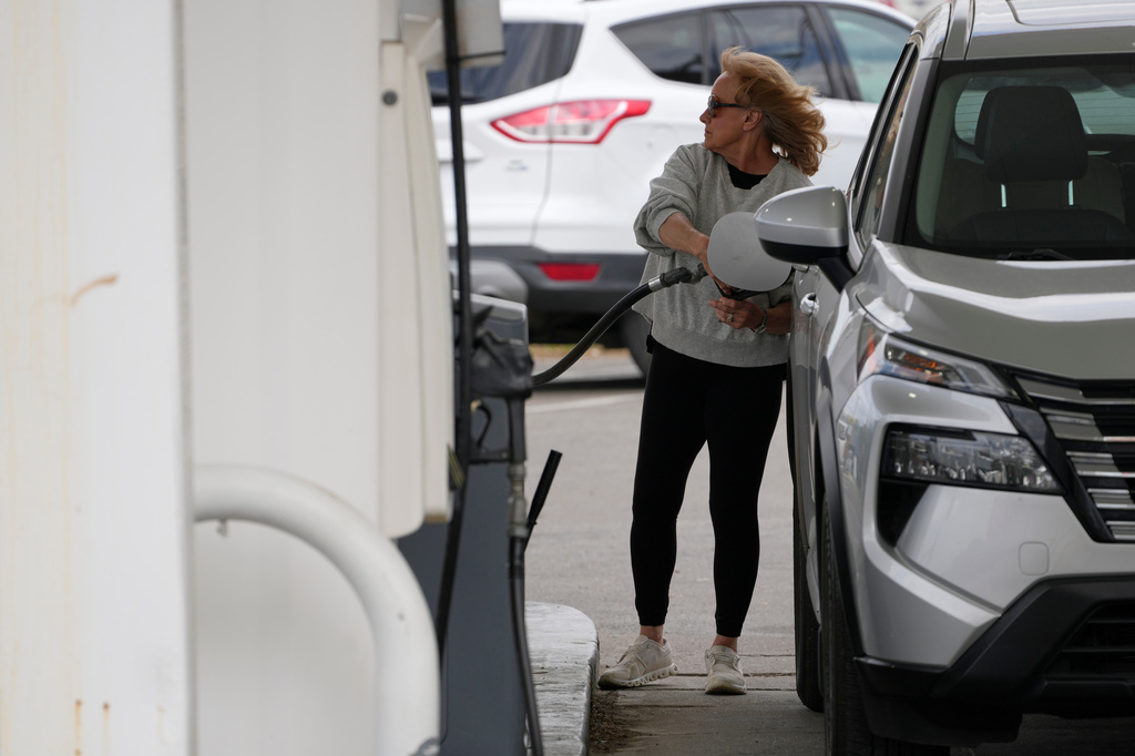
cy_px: 378
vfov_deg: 4.2
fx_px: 10306
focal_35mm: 327
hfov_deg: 6.3
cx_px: 568
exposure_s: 1/200
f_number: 8
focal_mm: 327
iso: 100
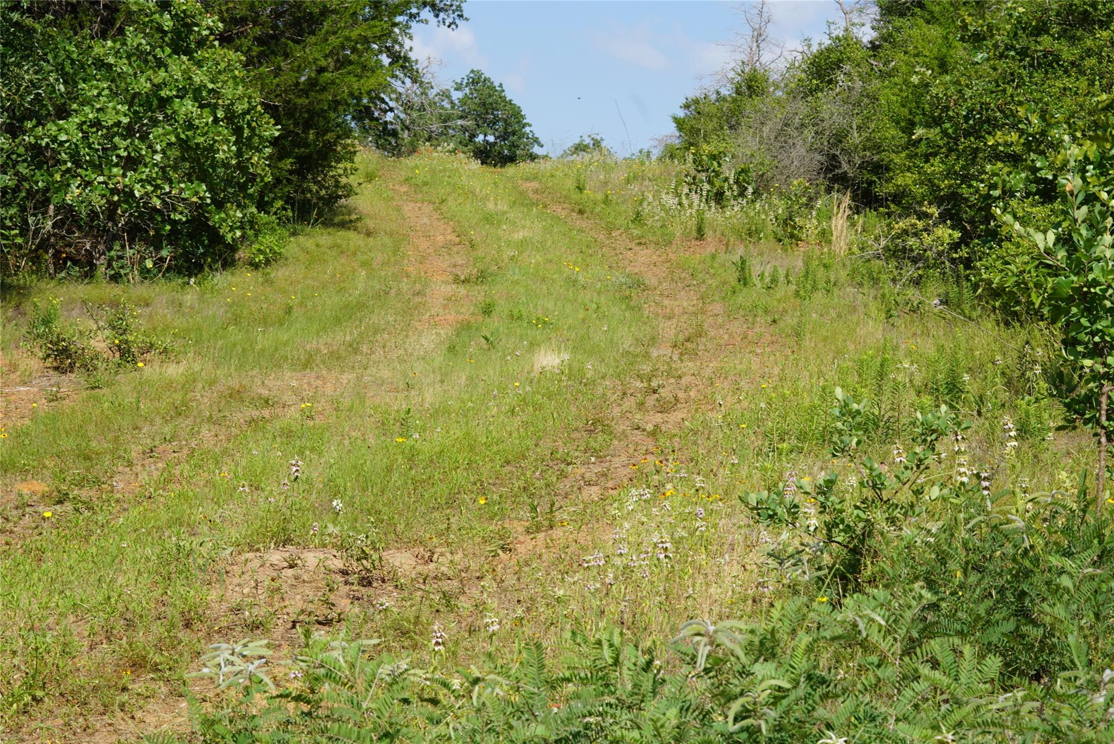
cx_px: 557
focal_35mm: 75
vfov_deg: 18.2
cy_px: 372
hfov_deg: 27.0
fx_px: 2322
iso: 100
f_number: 11
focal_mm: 50
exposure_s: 1/100
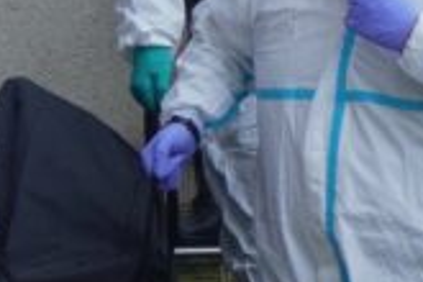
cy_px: 150
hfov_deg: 2.8
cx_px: -92
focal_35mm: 731
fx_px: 8592
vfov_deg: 1.9
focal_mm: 105
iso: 500
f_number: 4.5
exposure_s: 1/320
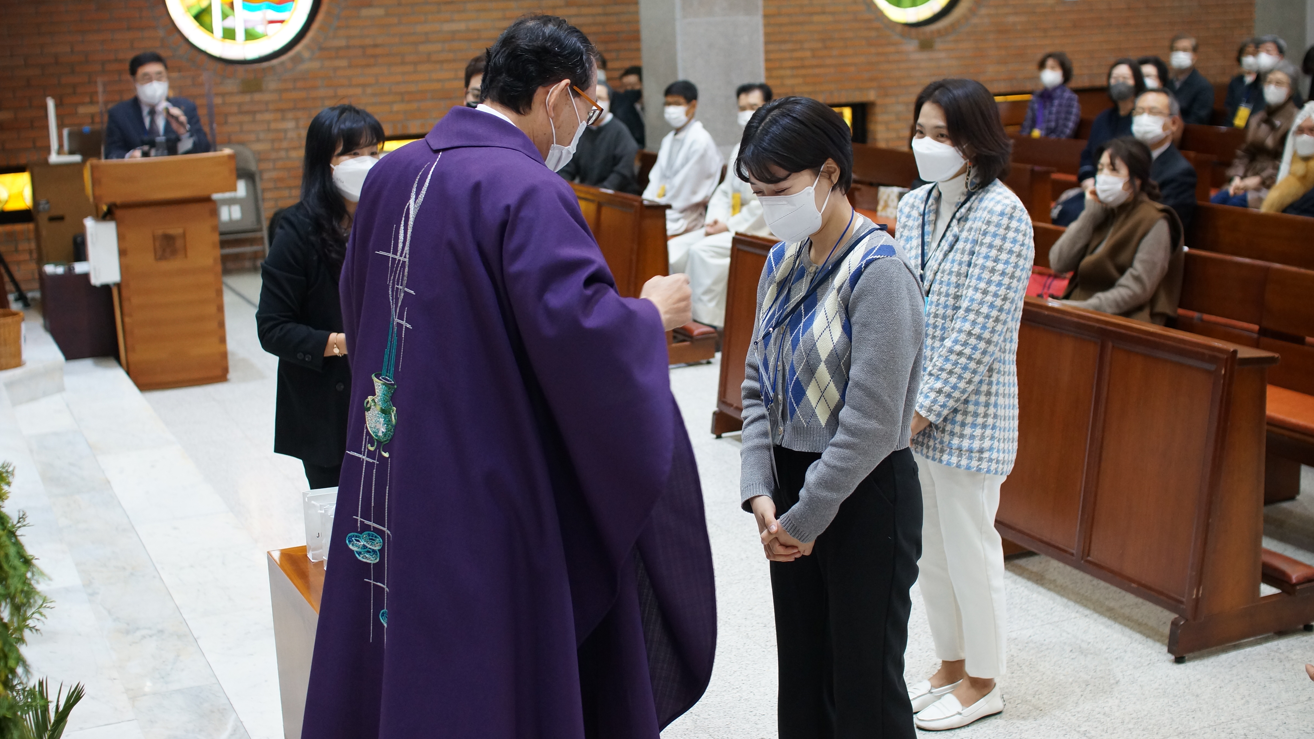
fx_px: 1672
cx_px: 648
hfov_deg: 42.9
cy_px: 344
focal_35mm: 48
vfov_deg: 24.9
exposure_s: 1/160
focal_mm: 30
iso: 800
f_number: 2.5
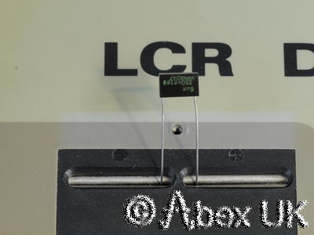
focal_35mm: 280
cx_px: 157
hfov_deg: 7.1
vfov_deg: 5.3
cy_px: 118
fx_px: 2540
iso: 400
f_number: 13
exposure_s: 1/1.3
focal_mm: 140
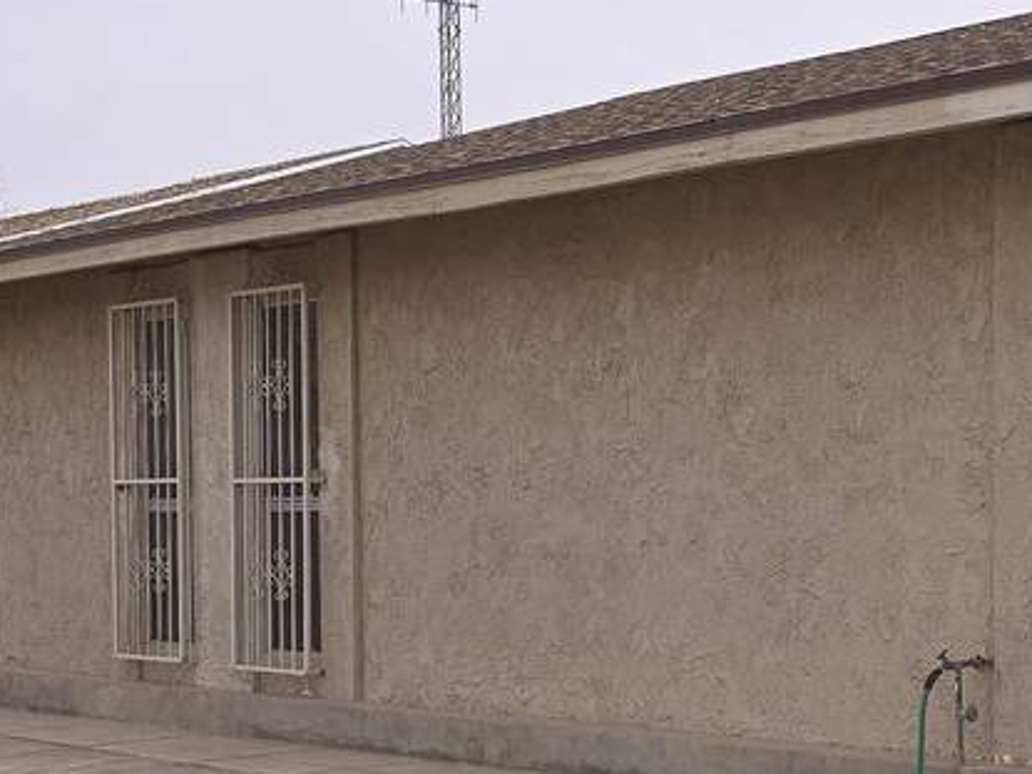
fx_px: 2116
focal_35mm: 71
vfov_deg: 20.5
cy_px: 620
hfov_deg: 26.4
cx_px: 945
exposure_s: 1/786
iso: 12
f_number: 1.7
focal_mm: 6.3
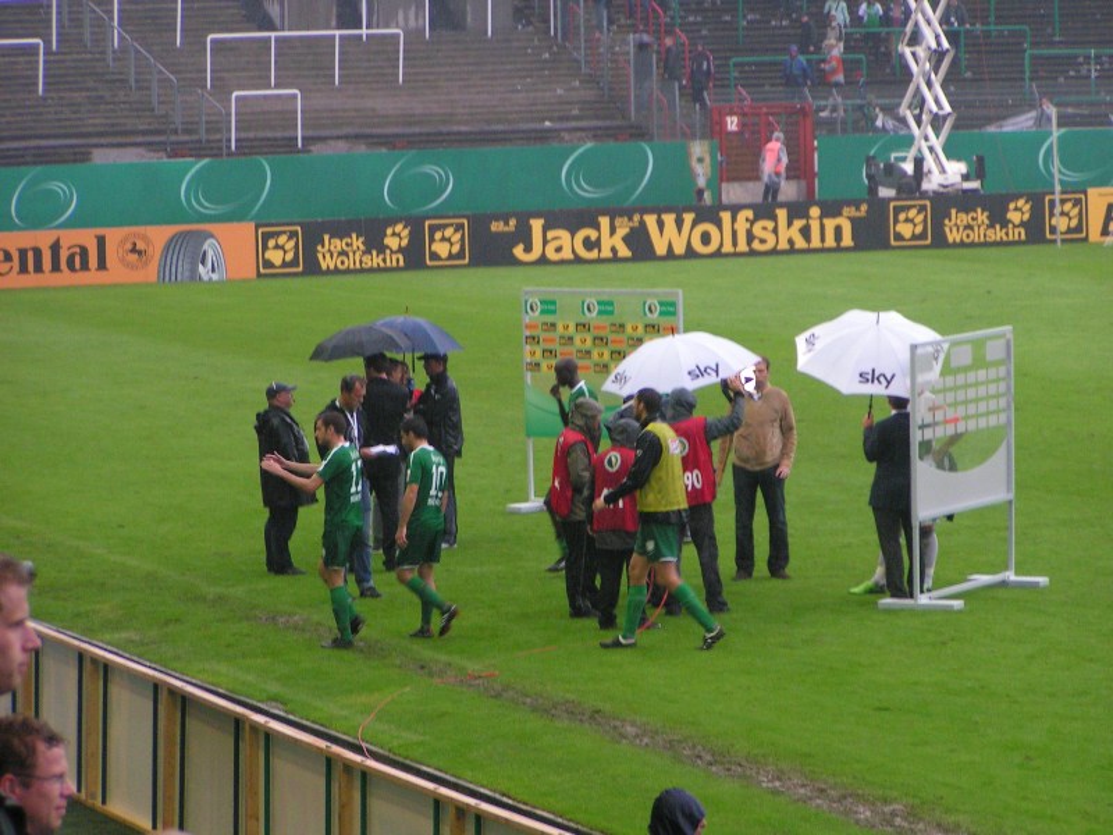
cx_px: 556
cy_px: 418
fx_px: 6045
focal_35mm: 188
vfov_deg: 7.9
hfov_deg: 10.5
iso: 200
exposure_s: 1/80
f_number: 3.5
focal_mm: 28.8
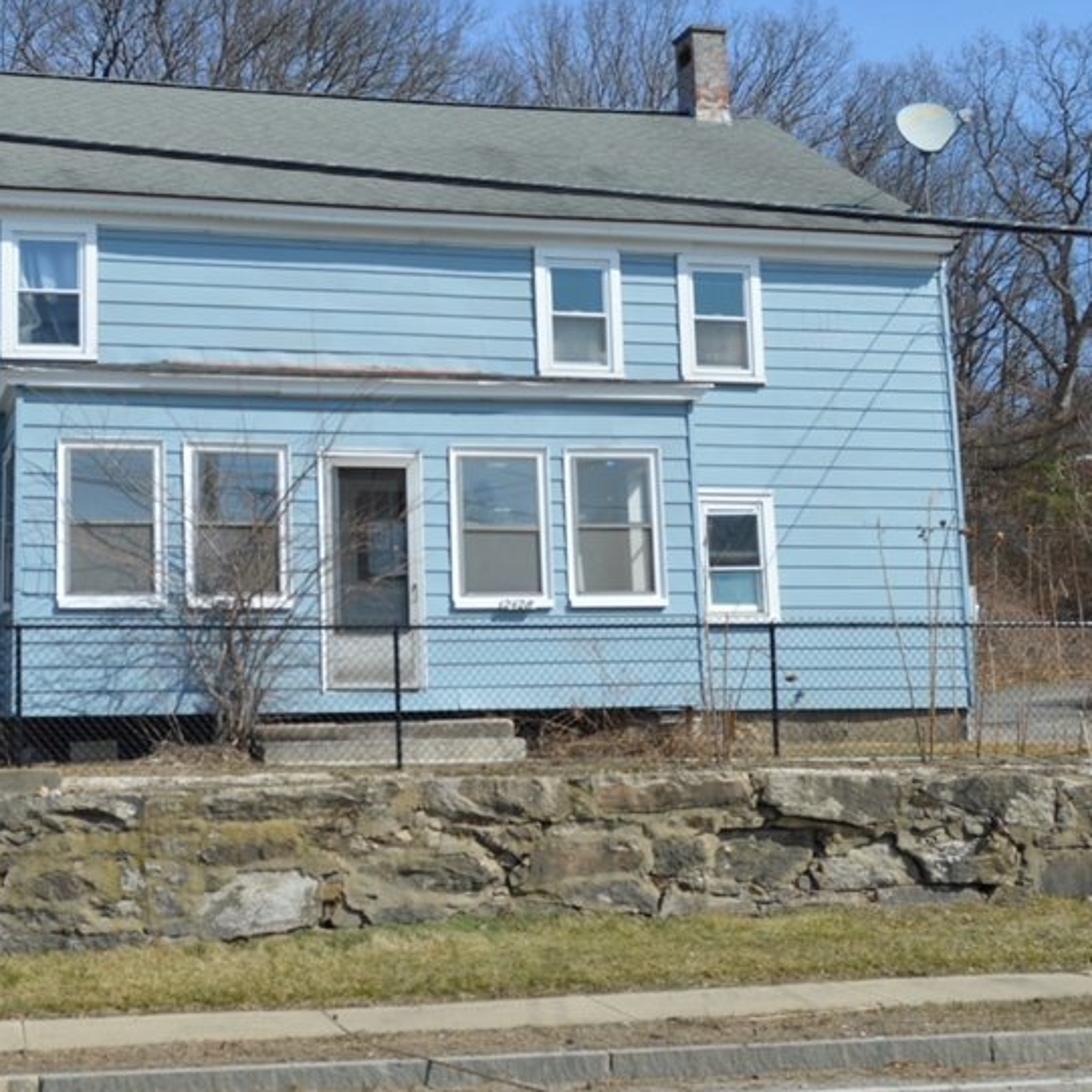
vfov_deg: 32.2
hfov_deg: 31.8
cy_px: 520
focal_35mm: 53
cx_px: 317
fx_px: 1892
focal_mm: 22
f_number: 9
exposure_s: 1/320
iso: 100
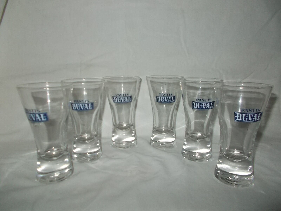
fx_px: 211
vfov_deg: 53.1
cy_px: 106
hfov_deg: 67.3
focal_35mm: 26
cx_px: 140
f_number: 3.2
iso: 200
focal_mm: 4.6
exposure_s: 1/25
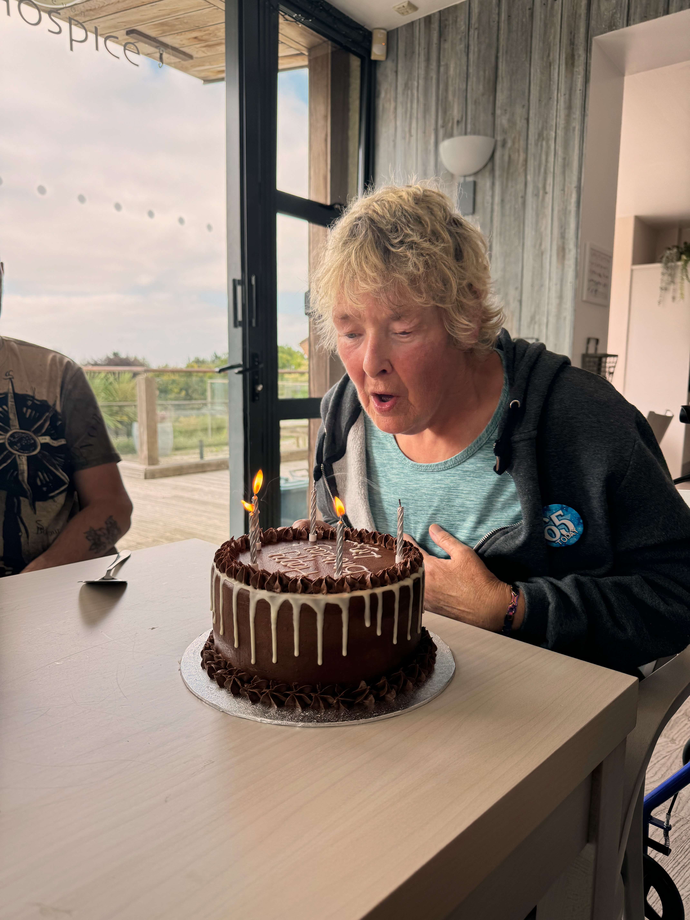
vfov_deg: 71.6
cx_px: 345
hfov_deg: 56.8
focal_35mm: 24
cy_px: 460
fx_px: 638
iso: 80
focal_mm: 6.76
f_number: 1.78
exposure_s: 1/282
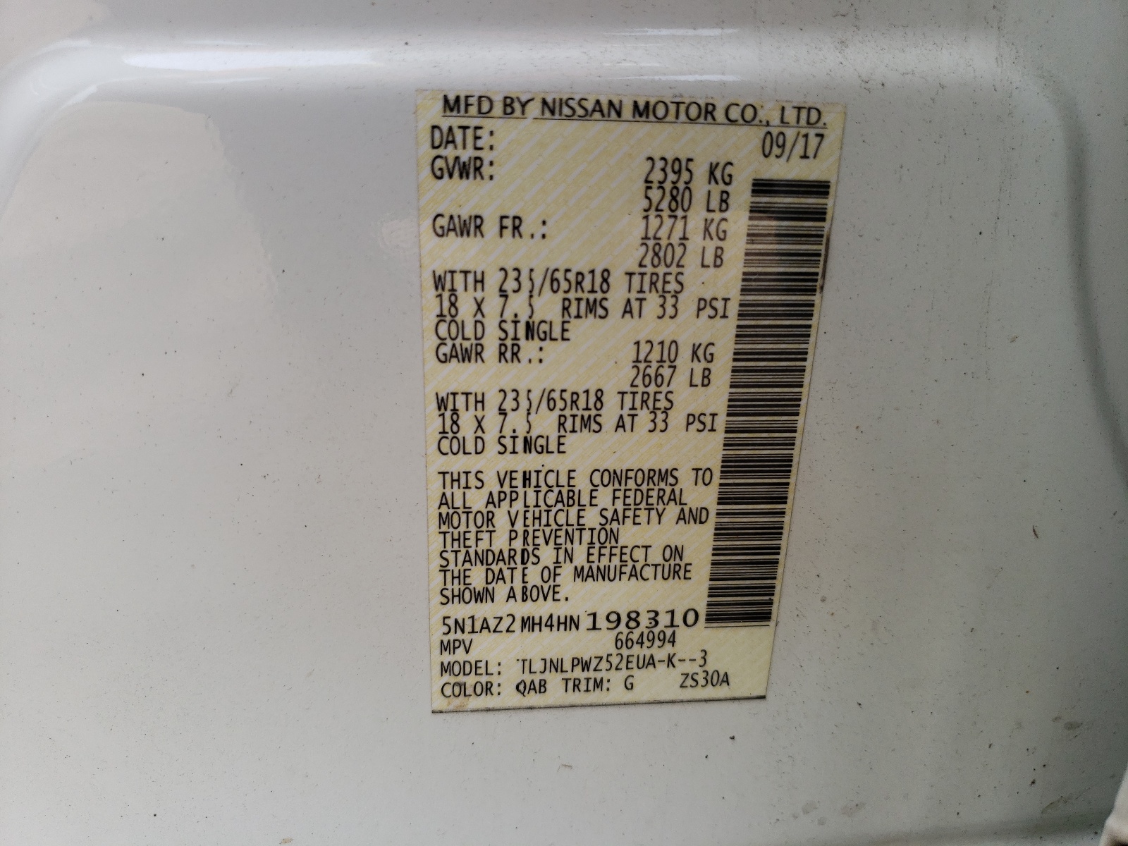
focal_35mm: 26
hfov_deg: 67.3
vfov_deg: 53.1
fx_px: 847
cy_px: 423
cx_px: 564
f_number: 1.5
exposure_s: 1/417
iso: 50
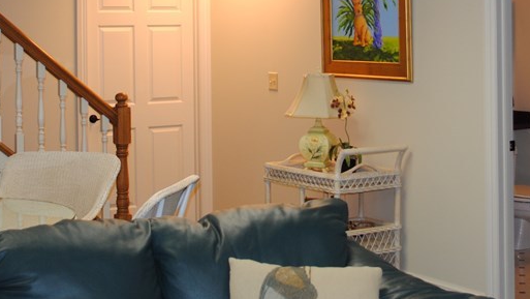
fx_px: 1026
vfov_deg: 16.3
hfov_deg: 28.8
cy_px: 13
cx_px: 333
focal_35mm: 73
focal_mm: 22
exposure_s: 1/60
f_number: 4
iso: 200
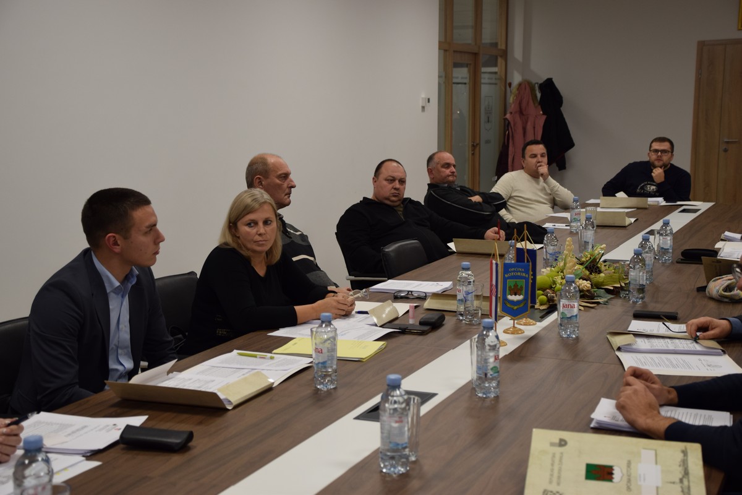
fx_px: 1175
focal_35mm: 57
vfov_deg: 23.8
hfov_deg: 35.1
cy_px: 248
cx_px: 371
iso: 400
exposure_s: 1/80
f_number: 4.5
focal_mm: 38
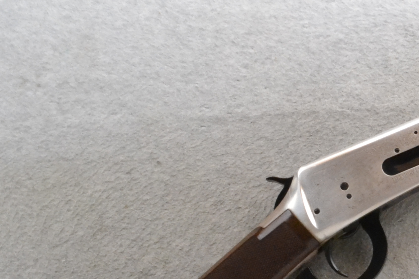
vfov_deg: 18.2
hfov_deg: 25.6
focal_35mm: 74
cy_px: 233
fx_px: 861
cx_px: 444
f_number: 20
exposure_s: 1/80
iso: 3200
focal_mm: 18
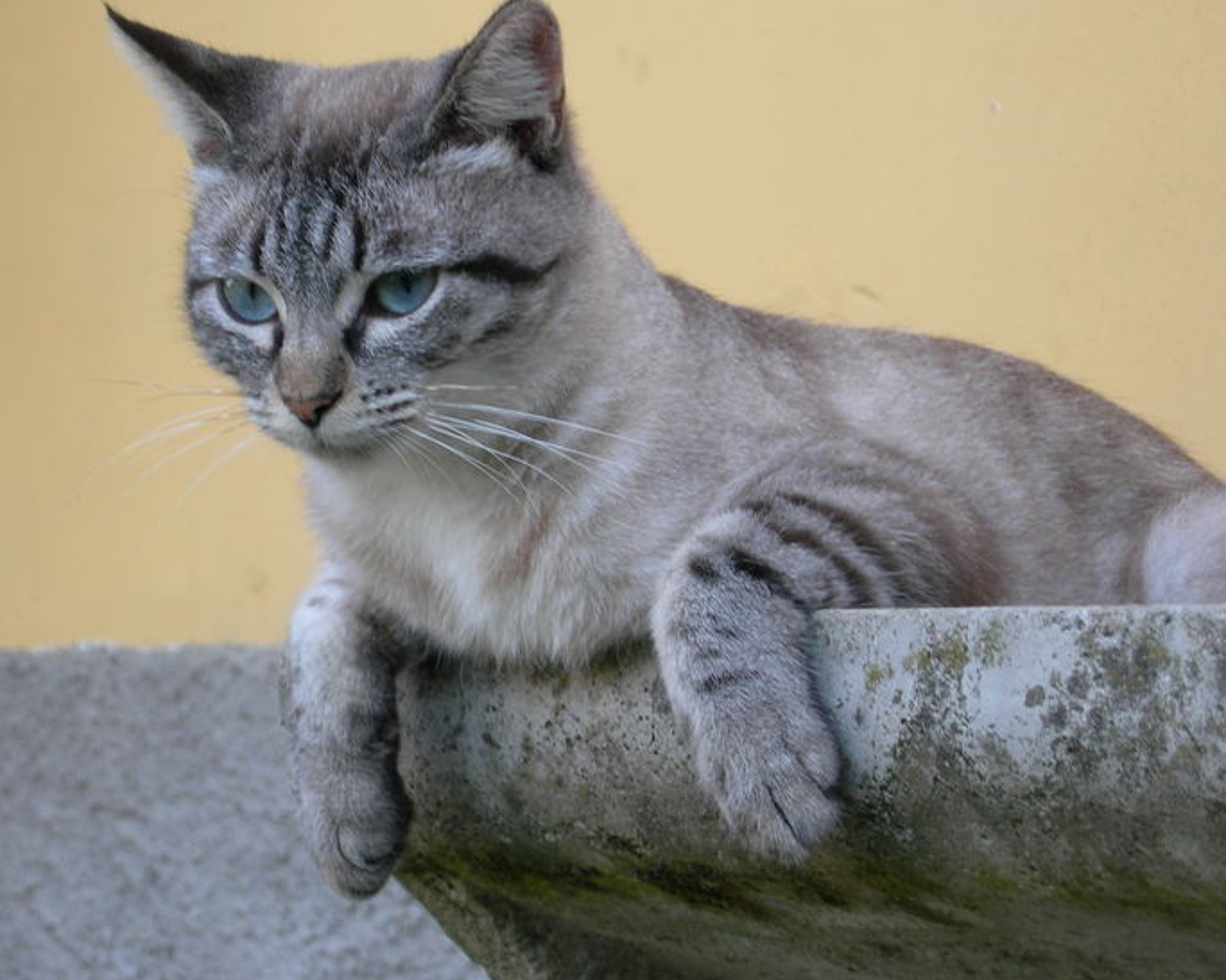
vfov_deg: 12.0
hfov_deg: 14.9
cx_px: 516
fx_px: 4680
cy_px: 446
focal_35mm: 129
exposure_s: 1/29
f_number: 4.9
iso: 50
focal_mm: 23.4
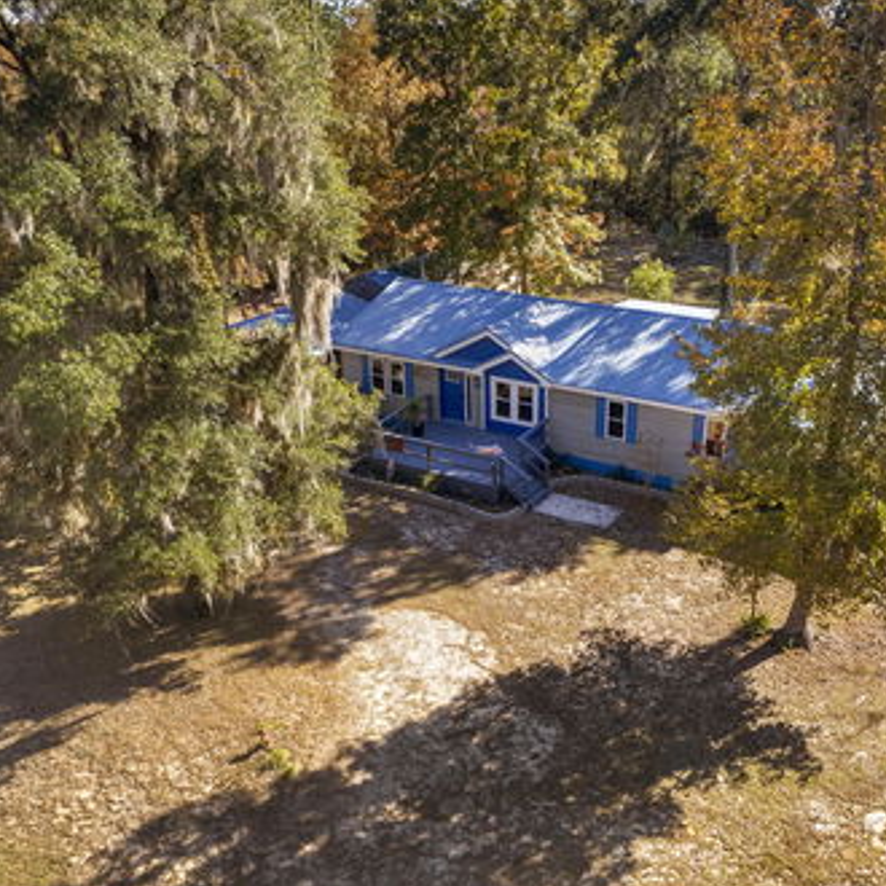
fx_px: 840
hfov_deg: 55.4
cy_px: 434
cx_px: 513
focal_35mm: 29
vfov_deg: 55.6
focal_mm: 8.38
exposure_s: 1/1250
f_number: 2.8
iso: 110
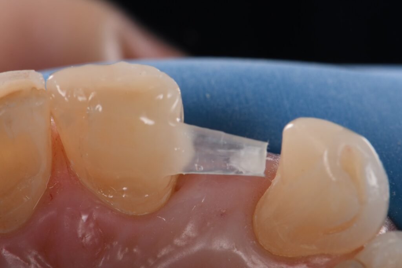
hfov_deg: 13.1
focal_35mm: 157
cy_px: 134
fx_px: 1753
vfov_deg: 8.7
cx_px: 201
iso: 200
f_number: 32
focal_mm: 105
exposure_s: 1/160
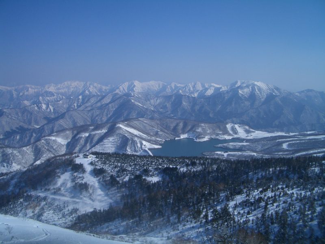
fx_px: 329
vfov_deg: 40.7
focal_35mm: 35
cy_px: 122
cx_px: 162
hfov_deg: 52.6
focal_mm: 5.8
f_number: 4.3
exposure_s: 1/1600
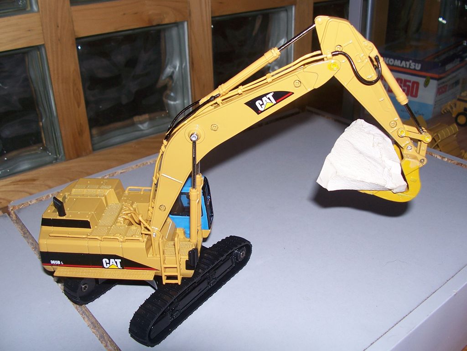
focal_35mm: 35
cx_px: 234
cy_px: 176
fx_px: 472
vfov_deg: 40.7
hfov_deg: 52.6
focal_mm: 6
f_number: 2.8
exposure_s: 1/60
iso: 80
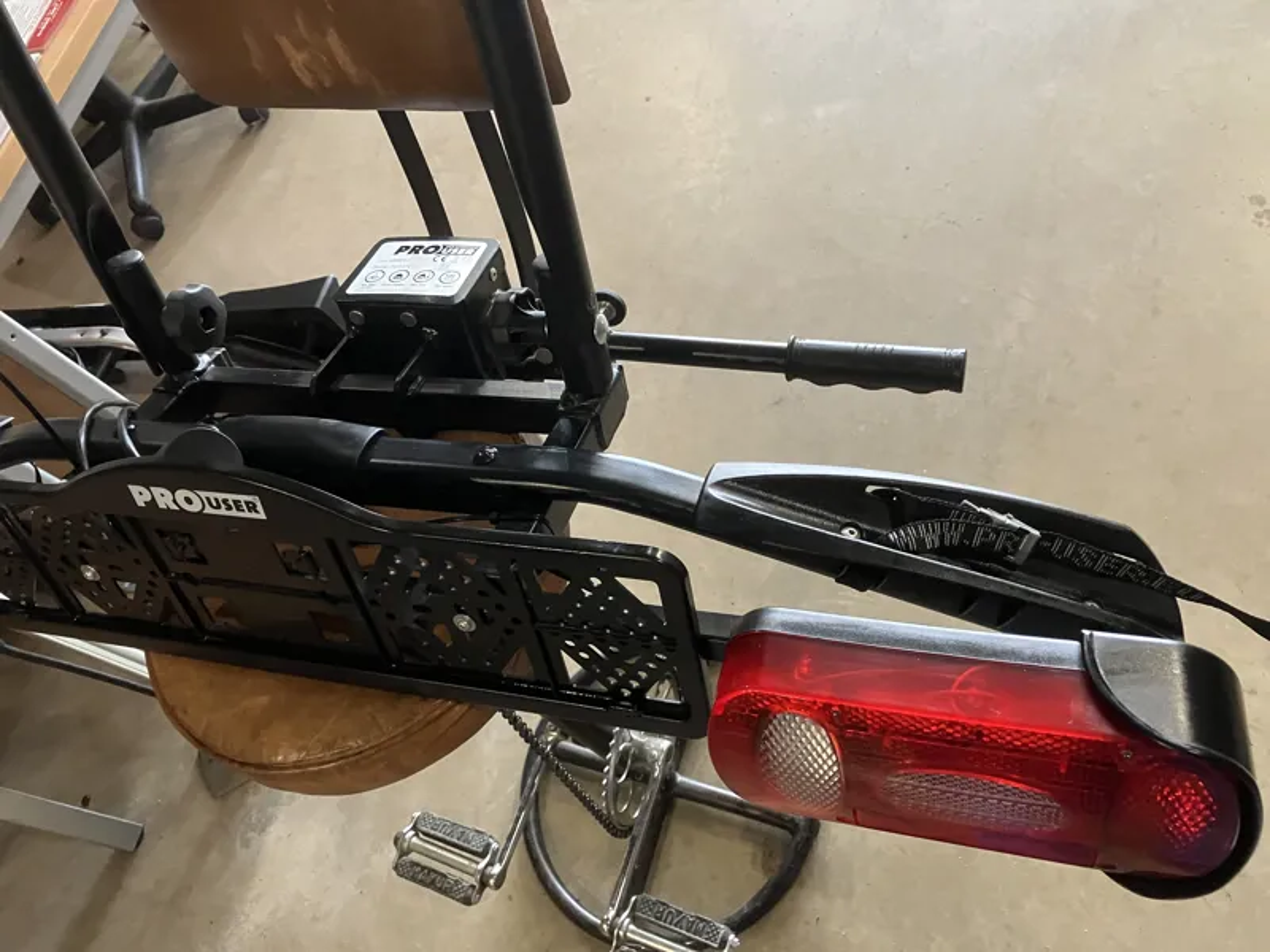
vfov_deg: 49.7
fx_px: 1027
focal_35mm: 28
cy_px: 476
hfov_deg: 63.4
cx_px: 635
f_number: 1.8
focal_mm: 3.99
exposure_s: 1/33
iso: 320
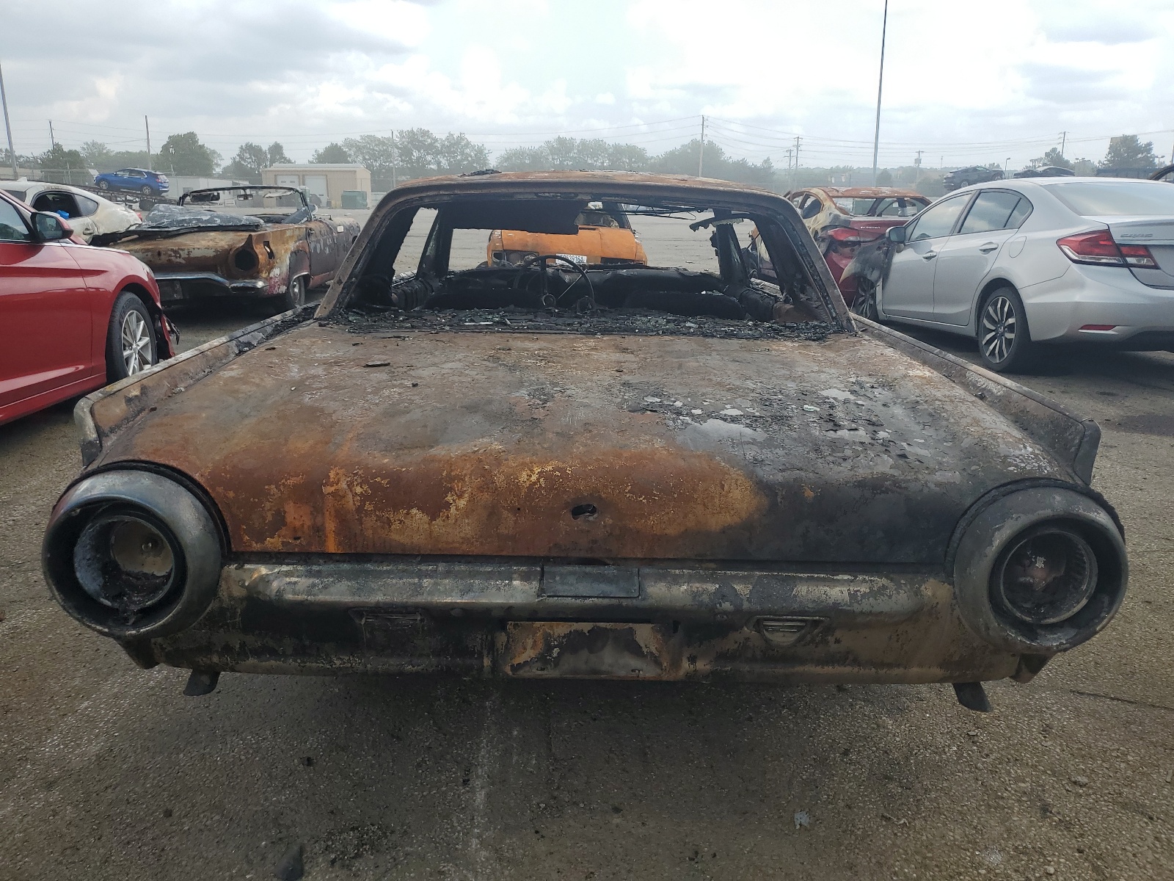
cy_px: 440
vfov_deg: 53.1
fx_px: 882
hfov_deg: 67.3
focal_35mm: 26
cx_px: 587
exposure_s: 1/1250
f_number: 1.5
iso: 50
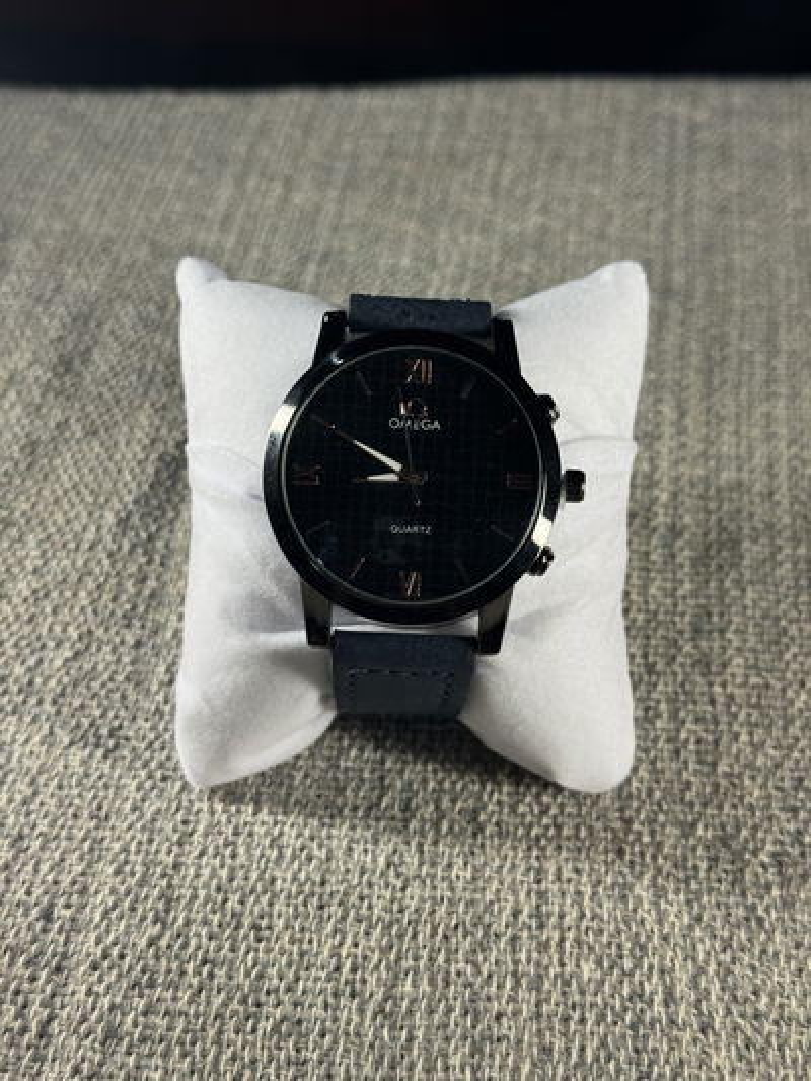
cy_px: 540
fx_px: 1499
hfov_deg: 30.3
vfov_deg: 39.6
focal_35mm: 48
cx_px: 406
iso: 50
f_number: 1.78
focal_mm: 6.76
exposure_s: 1/143
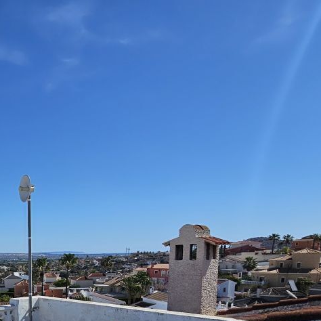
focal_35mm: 31
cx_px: -56
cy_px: 303
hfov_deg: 39.5
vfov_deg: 46.1
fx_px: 325
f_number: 2.2
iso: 50
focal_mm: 2.2
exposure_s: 1/4794
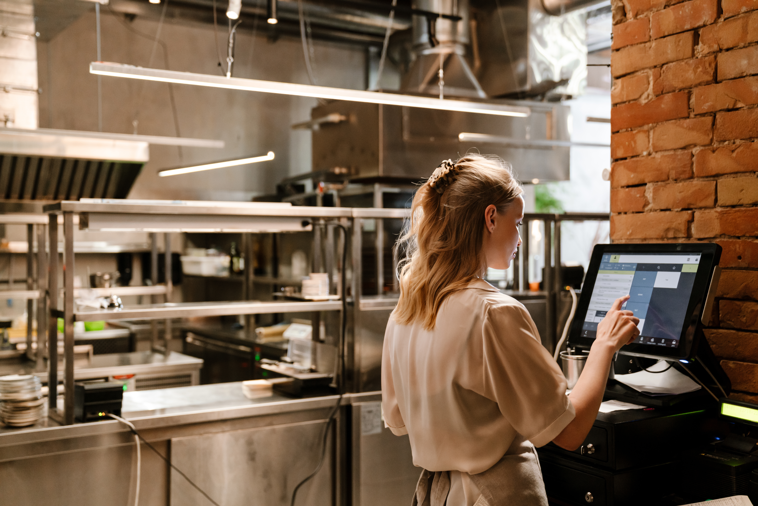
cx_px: 379
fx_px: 905
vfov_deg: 31.2
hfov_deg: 45.4
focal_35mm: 43
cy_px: 253
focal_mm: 43
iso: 1600
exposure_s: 1/125
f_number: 2.8
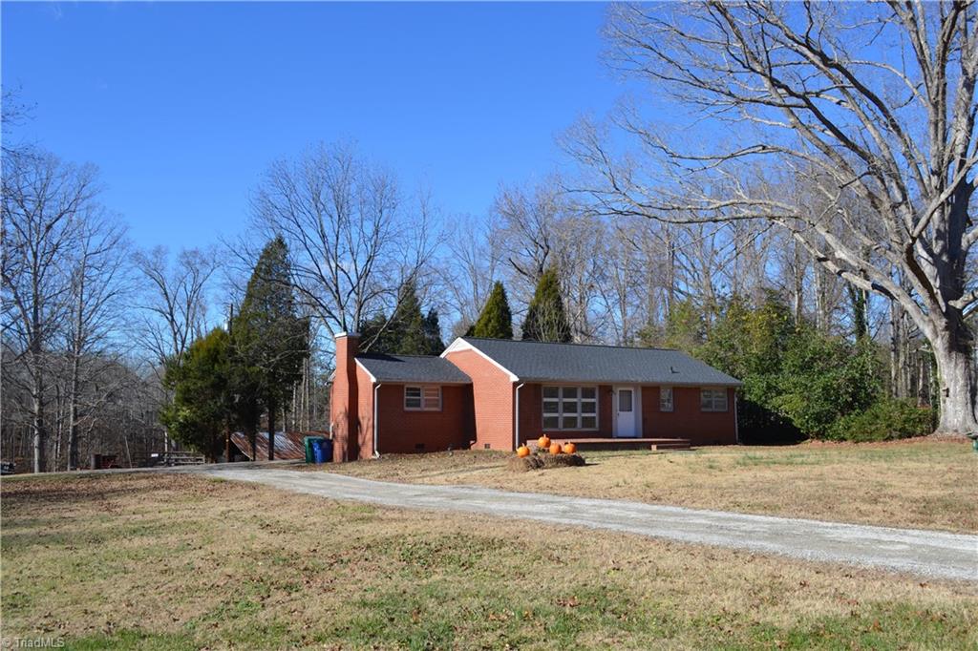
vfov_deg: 43.6
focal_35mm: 30
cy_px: 326
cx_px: 489
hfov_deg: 61.9
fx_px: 815
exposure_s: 1/250
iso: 100
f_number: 8
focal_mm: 20
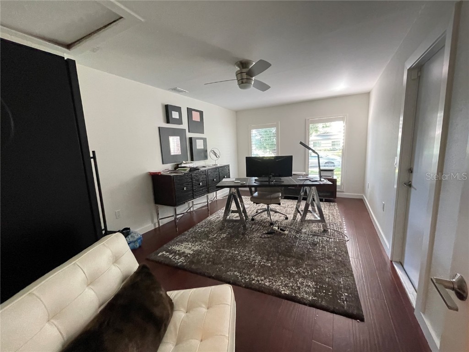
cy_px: 176
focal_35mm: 13
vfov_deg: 89.9
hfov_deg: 106.2
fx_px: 176
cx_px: 234
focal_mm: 1.54
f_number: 2.4
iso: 1000
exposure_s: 1/60
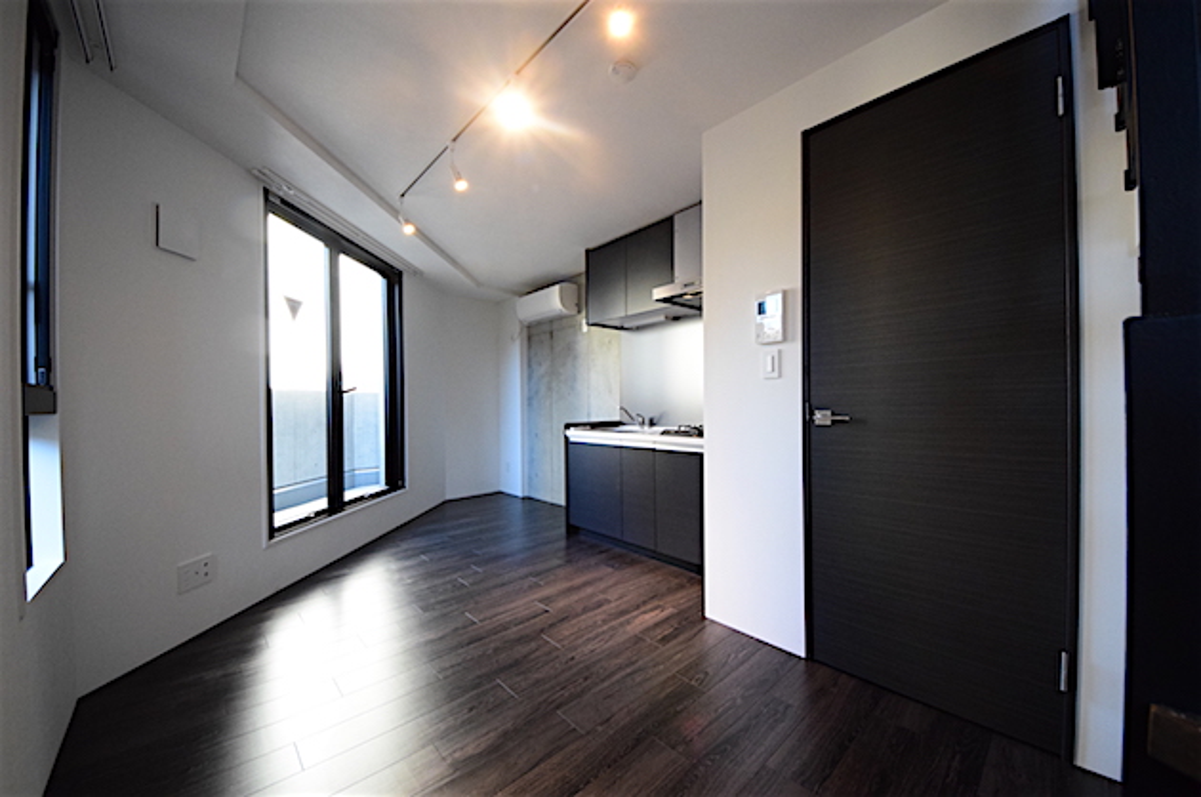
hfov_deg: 112.7
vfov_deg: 89.8
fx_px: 400
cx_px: 600
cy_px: 398
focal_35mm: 12
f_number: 6.3
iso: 3200
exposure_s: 1/160
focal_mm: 8
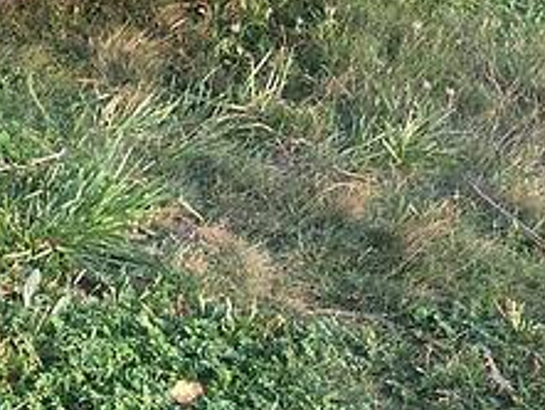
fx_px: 1654
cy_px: -128
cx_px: 10
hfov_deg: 18.3
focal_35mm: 105
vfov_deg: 13.6
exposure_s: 1/122
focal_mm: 4.2
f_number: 2.2
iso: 32
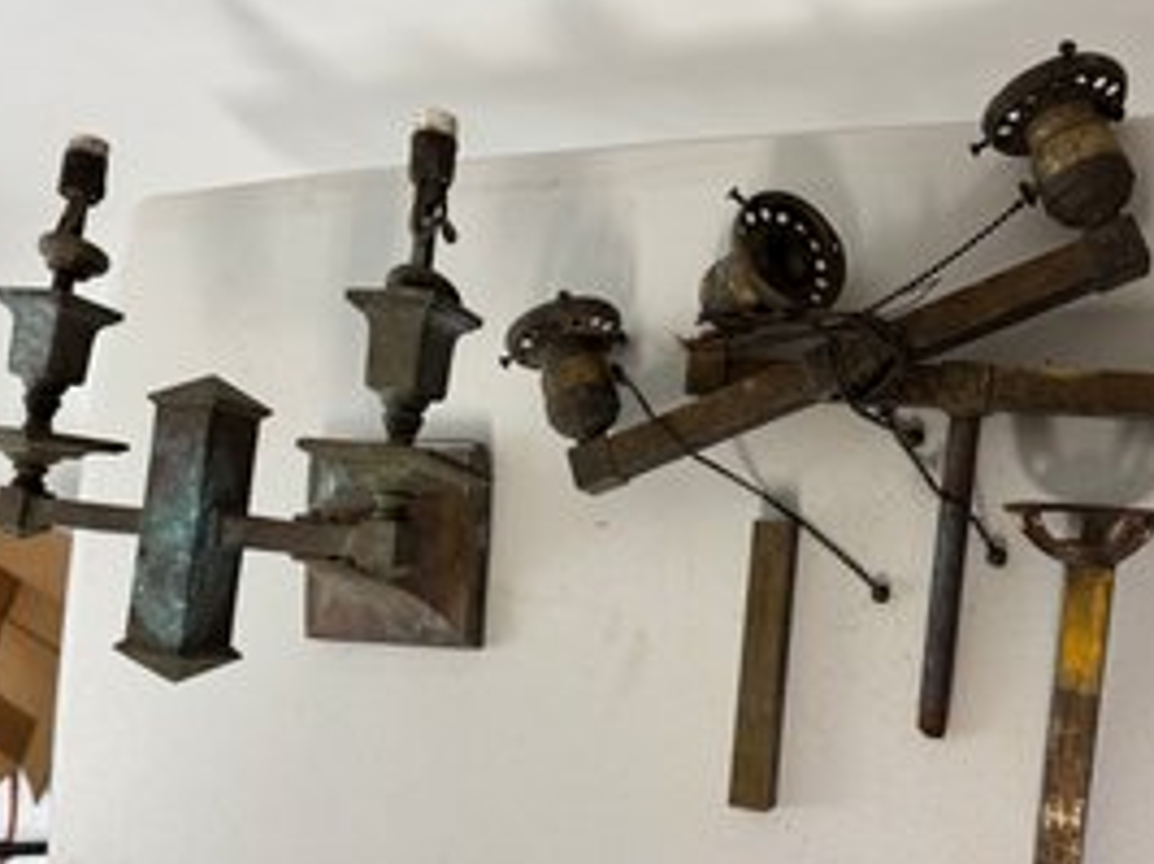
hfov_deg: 58.0
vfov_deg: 45.4
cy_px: 454
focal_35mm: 31
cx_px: 681
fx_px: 1033
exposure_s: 1/120
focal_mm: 6.76
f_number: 1.78
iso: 160
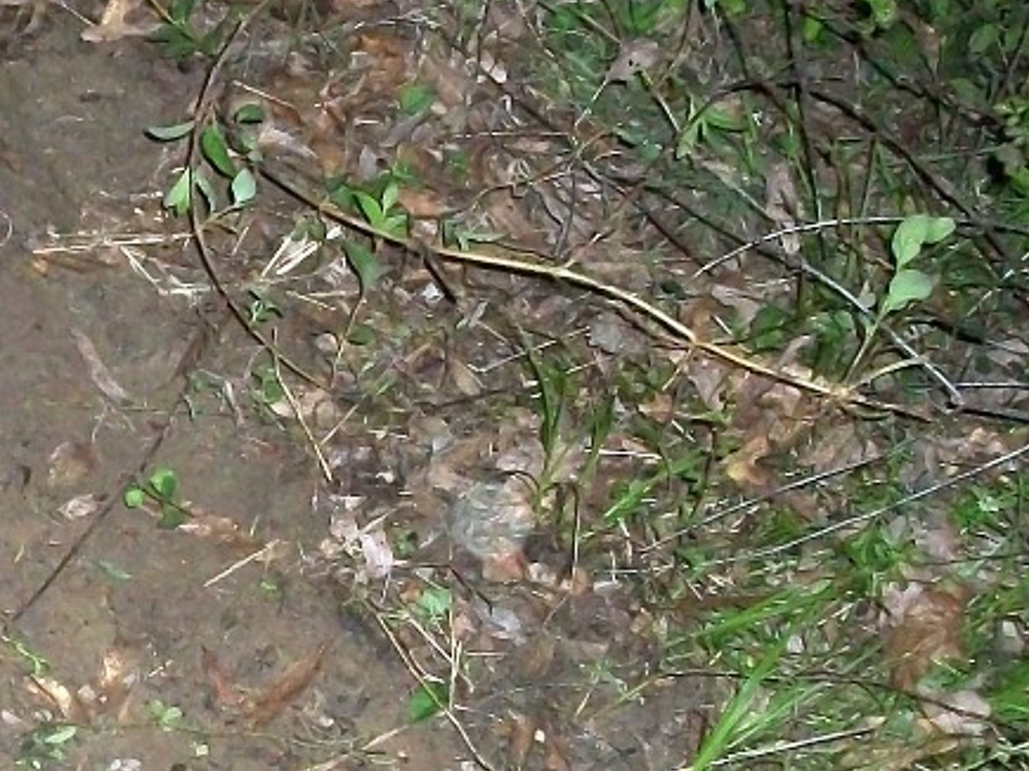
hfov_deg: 17.5
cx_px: -272
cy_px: 412
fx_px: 3150
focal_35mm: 106
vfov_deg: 14.0
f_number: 2.9
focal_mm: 5.7
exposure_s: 1/30
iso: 240
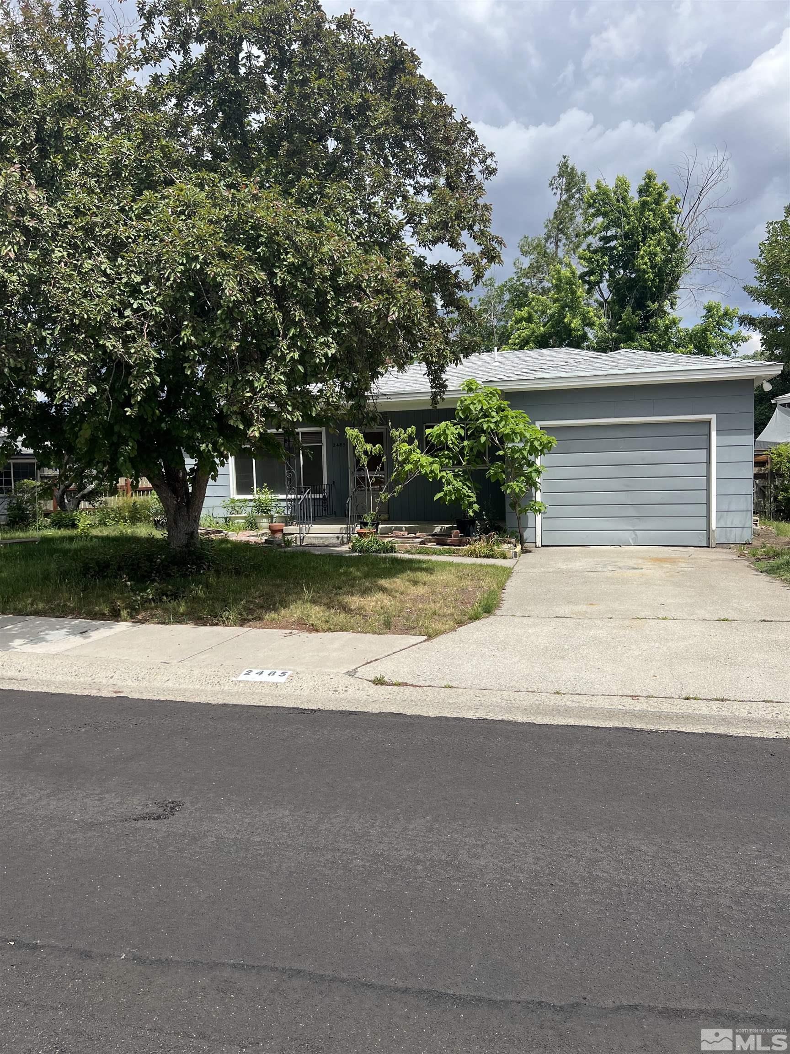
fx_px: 791
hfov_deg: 53.1
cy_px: 527
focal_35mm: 26
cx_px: 395
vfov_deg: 67.3
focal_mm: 5.7
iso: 50
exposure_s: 1/4274
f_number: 1.5
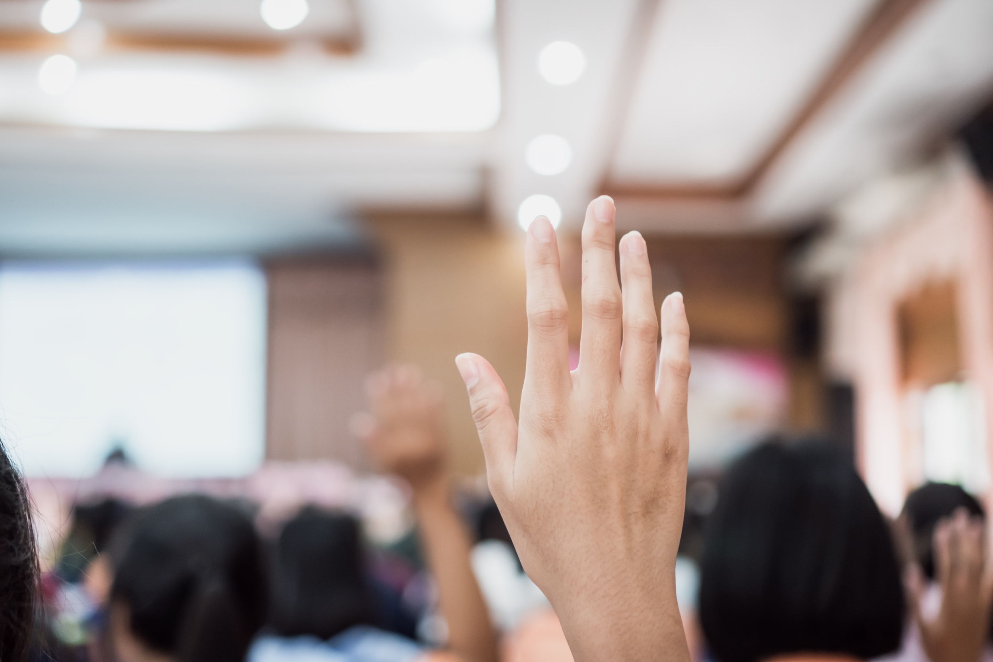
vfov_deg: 25.8
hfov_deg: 37.8
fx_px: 1448
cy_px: 331
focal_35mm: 52
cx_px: 496
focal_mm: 35
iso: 640
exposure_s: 1/60
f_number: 2
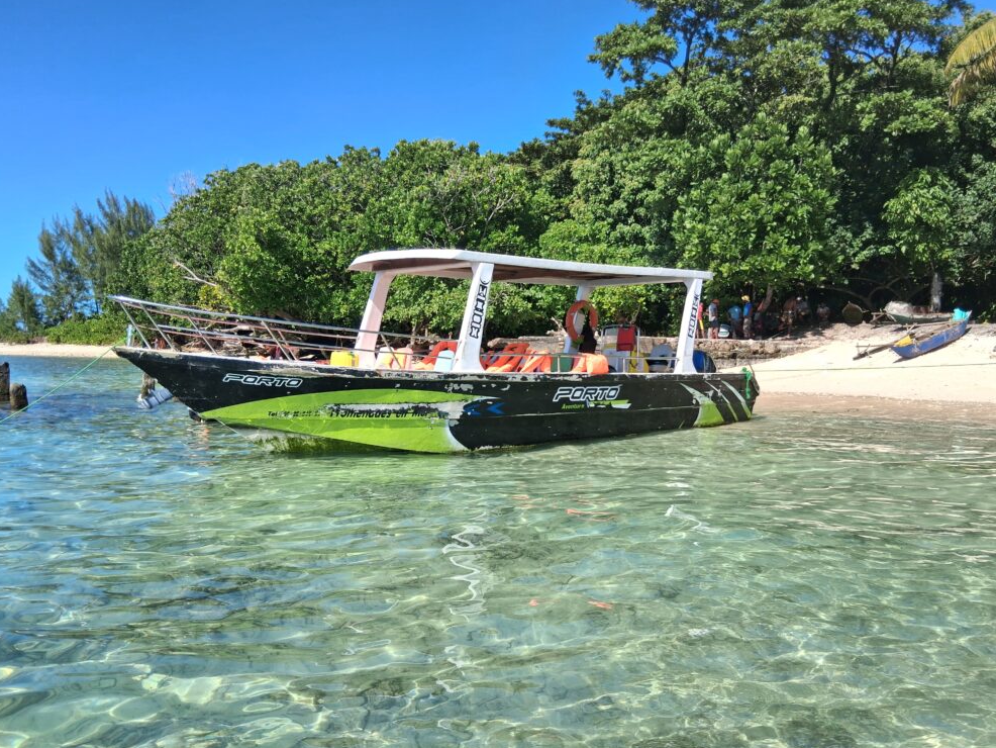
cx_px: 512
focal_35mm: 27
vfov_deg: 51.4
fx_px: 777
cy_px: 364
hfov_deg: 65.3
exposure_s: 1/545
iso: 25
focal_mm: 3.98
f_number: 1.8
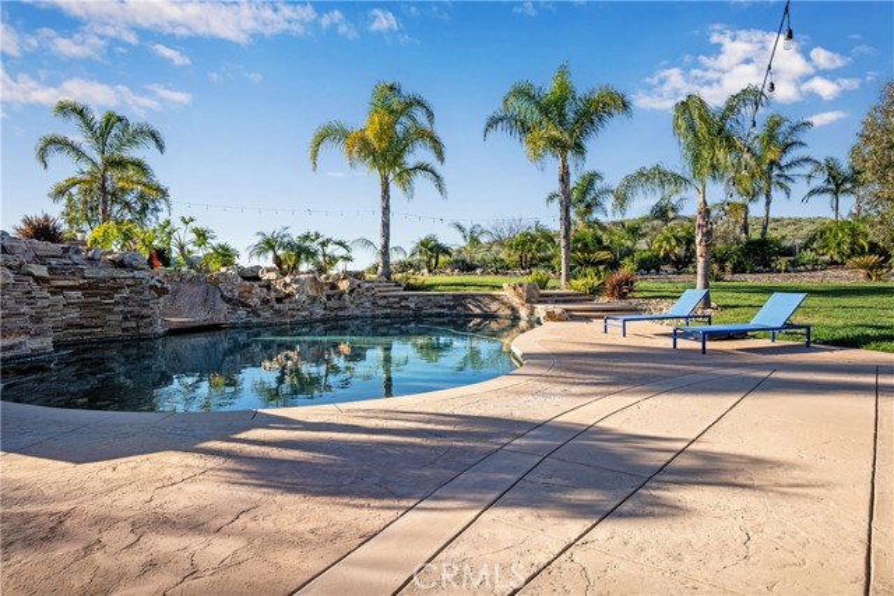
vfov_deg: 57.3
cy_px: 298
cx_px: 447
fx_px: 546
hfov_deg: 78.6
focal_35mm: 22
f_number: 9
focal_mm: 22
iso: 100
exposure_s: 1/200
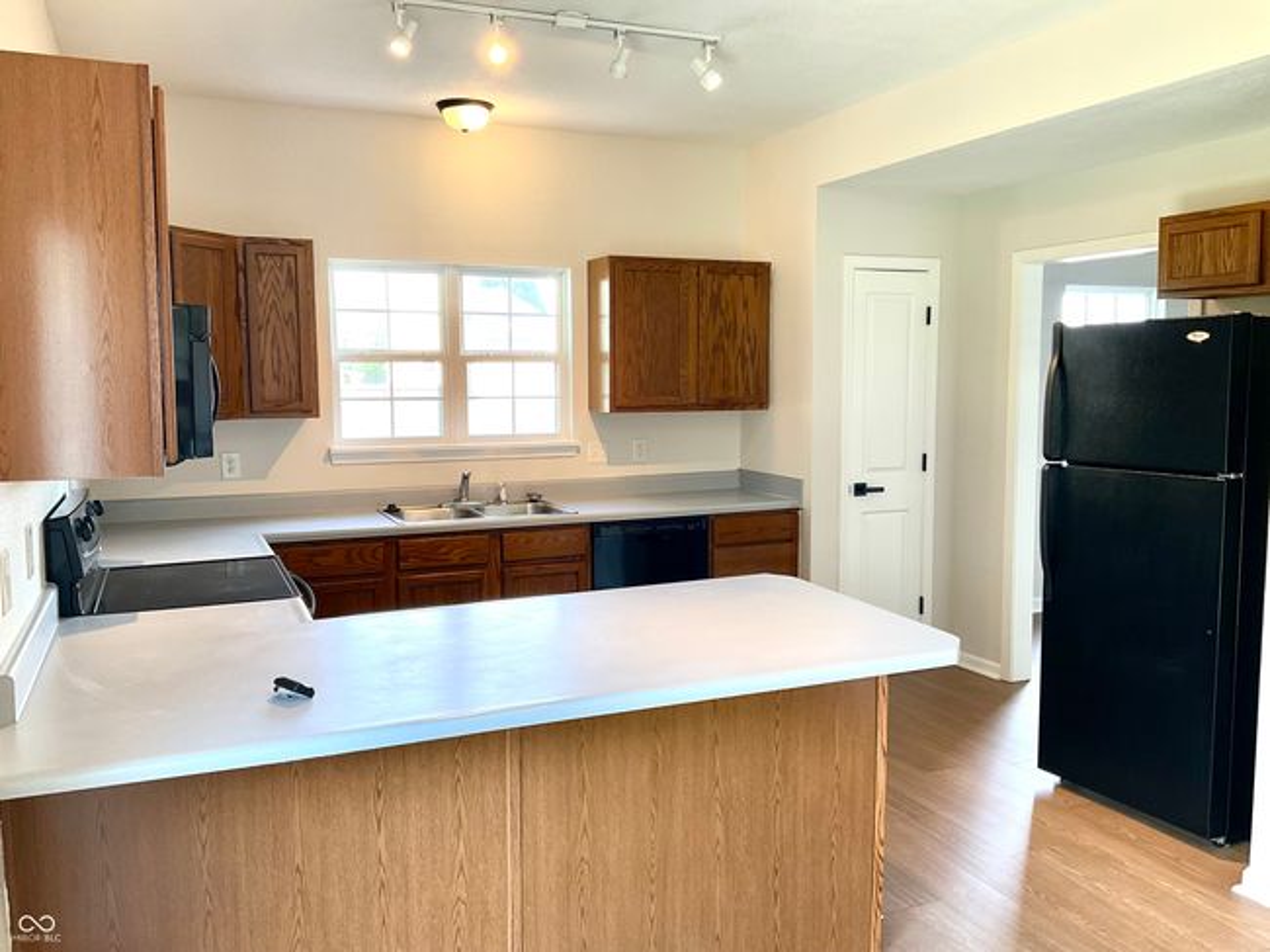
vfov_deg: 48.2
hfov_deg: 61.7
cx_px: 635
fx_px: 1064
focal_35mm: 29
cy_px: 476
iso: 40
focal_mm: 3
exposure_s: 1/60
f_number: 1.8
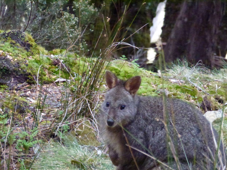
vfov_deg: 4.9
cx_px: 114
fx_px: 1994
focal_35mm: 304
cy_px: 85
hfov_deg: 6.5
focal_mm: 54.5
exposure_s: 1/160
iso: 1600
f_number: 5.7
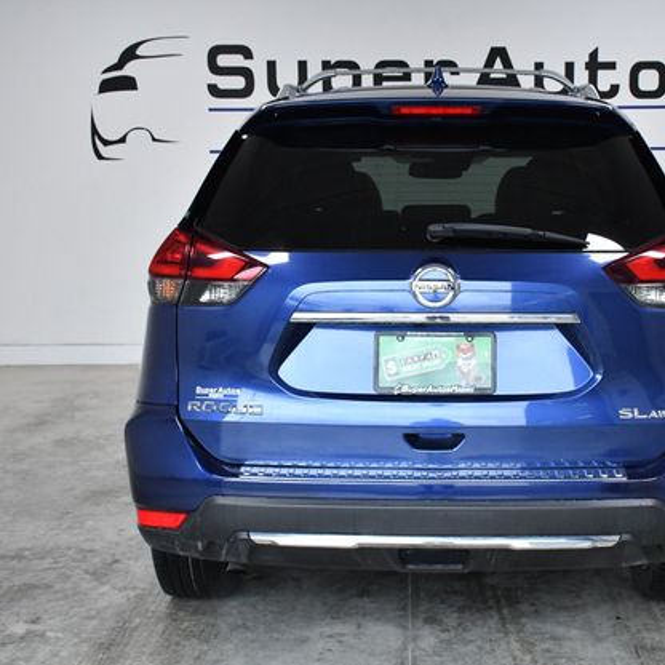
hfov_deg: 33.2
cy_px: 339
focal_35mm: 51
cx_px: 435
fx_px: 1108
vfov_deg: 33.4
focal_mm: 26
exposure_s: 1/320
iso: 2500
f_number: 9
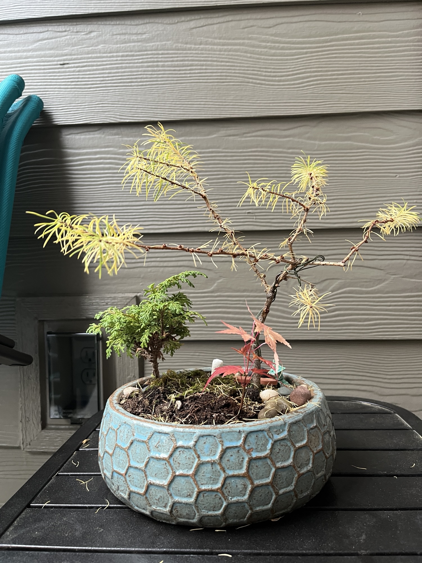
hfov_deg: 53.1
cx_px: 211
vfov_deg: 67.3
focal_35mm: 26
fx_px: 423
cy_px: 282
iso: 250
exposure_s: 1/60
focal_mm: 5.1
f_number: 1.6
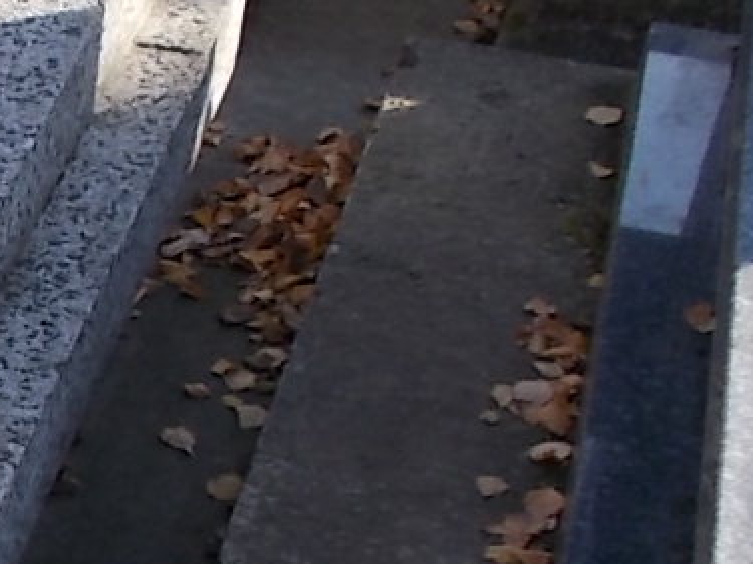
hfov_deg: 15.4
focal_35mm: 111
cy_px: 450
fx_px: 2414
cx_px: -570
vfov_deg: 13.3
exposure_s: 1/320
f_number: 3.2
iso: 80
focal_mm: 4.6
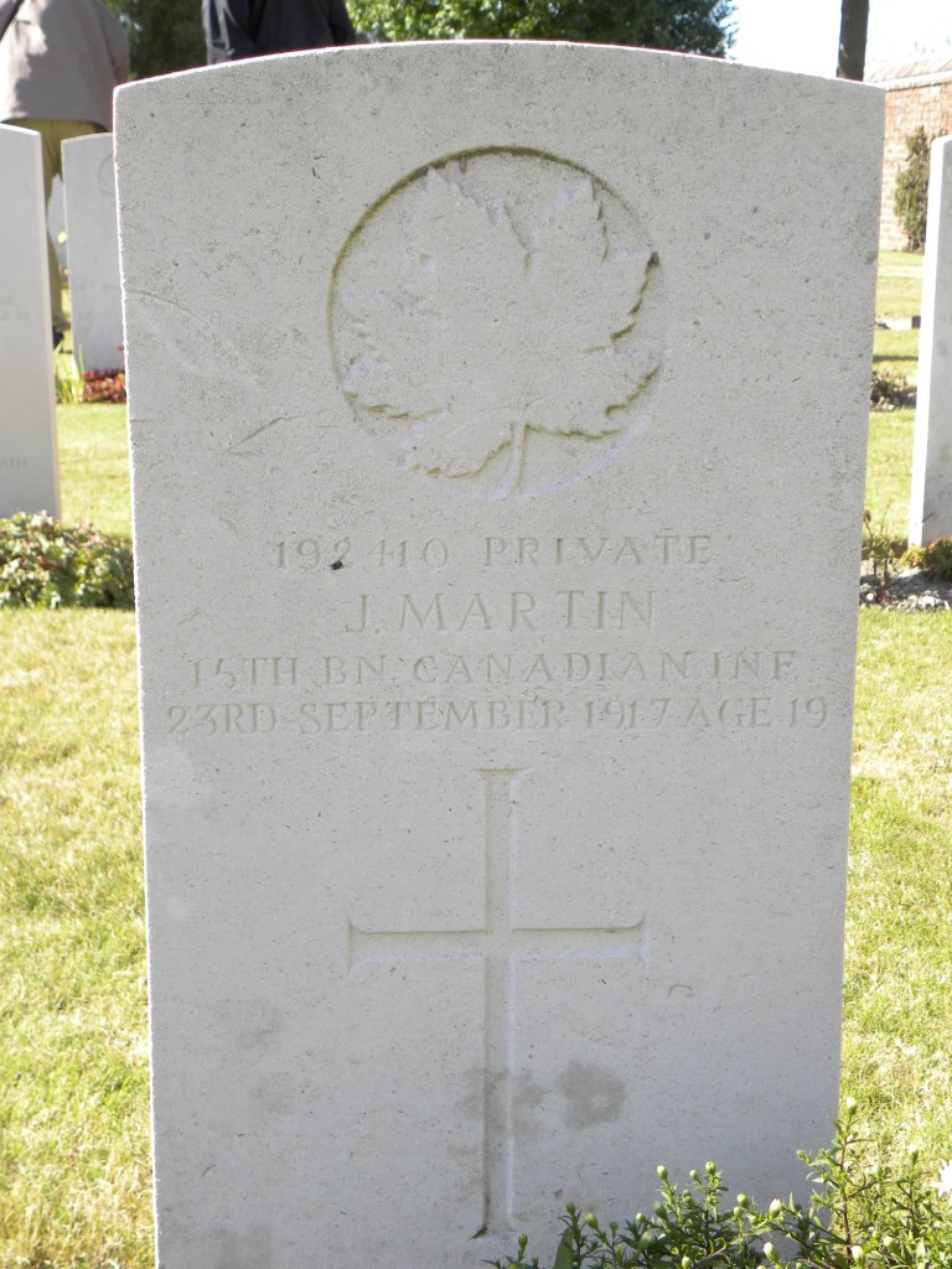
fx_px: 2127
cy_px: 634
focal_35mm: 58
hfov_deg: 25.2
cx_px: 476
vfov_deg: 33.2
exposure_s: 1/191
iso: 64
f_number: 4
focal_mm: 10.3
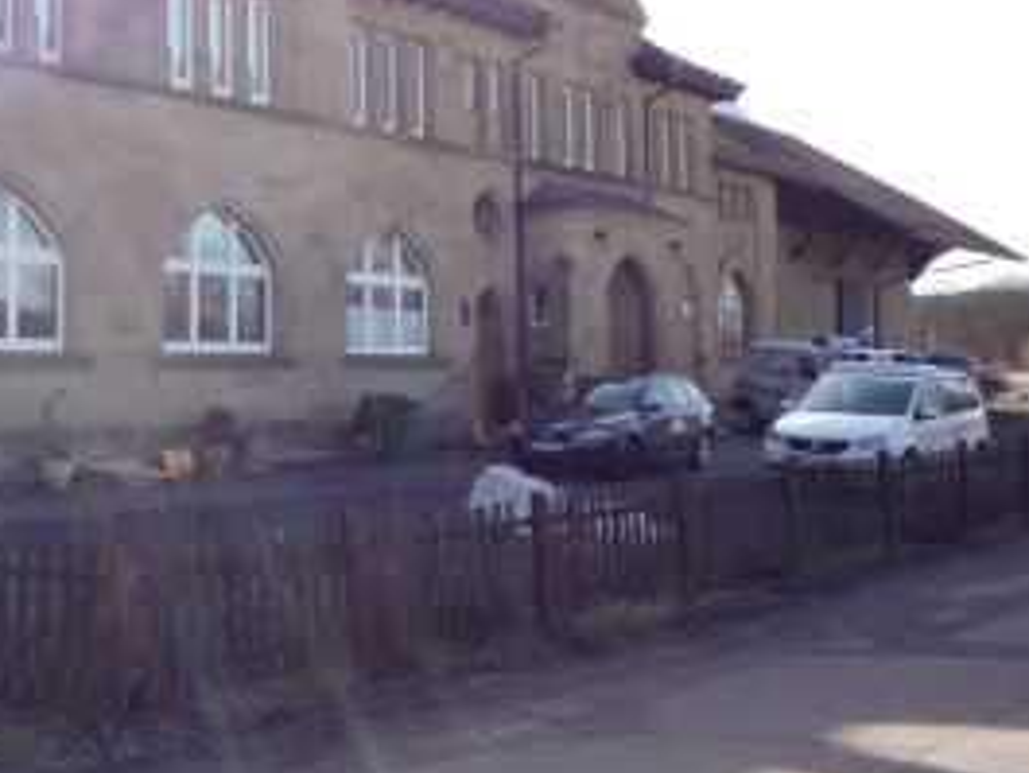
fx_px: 1725
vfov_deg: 24.9
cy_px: 186
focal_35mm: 58
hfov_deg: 32.0
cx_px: 159
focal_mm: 5.2
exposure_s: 1/250
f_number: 4
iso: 100
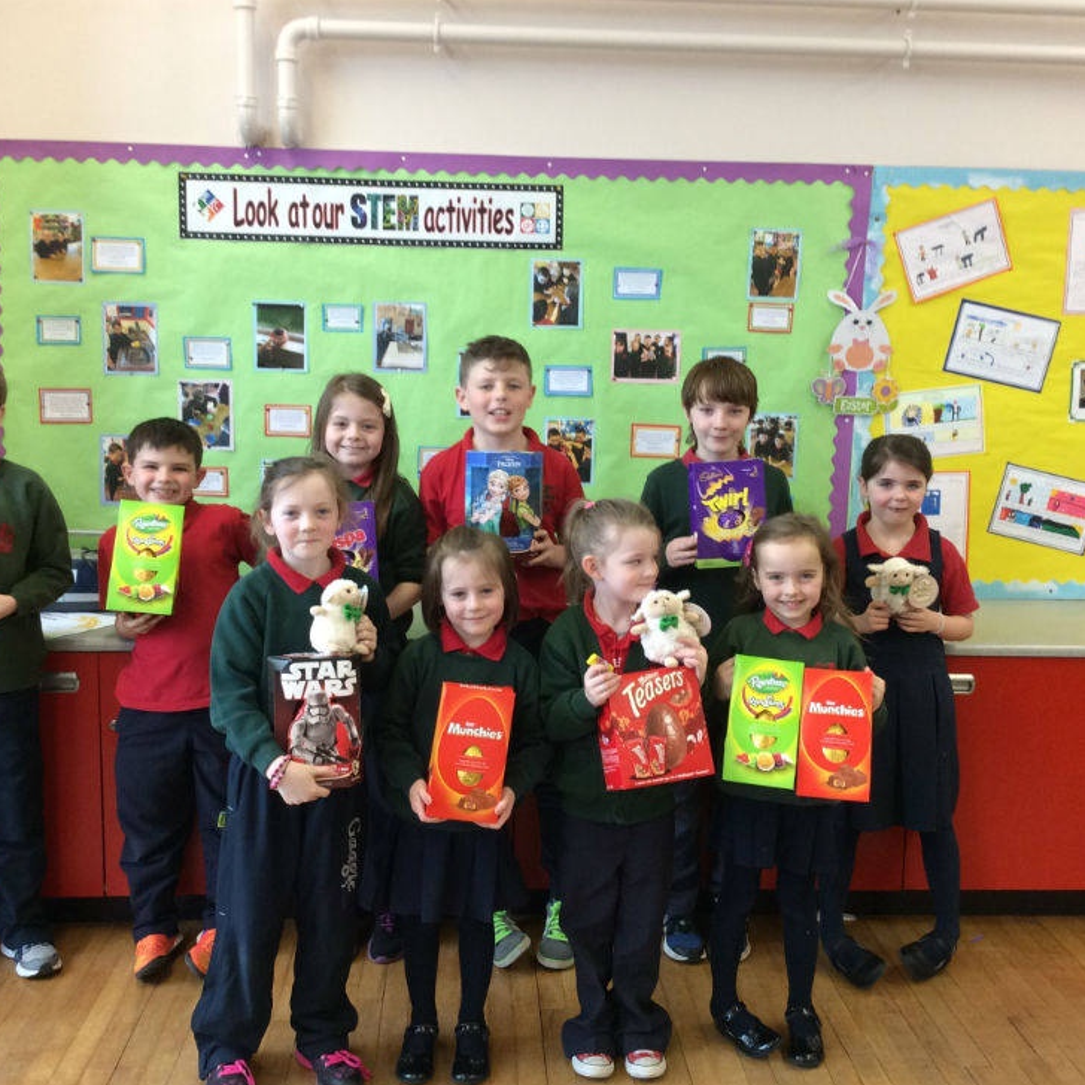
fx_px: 1348
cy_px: 544
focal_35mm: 38
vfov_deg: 43.9
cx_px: 545
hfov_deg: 43.9
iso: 80
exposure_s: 1/25
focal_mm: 3.3
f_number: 2.4
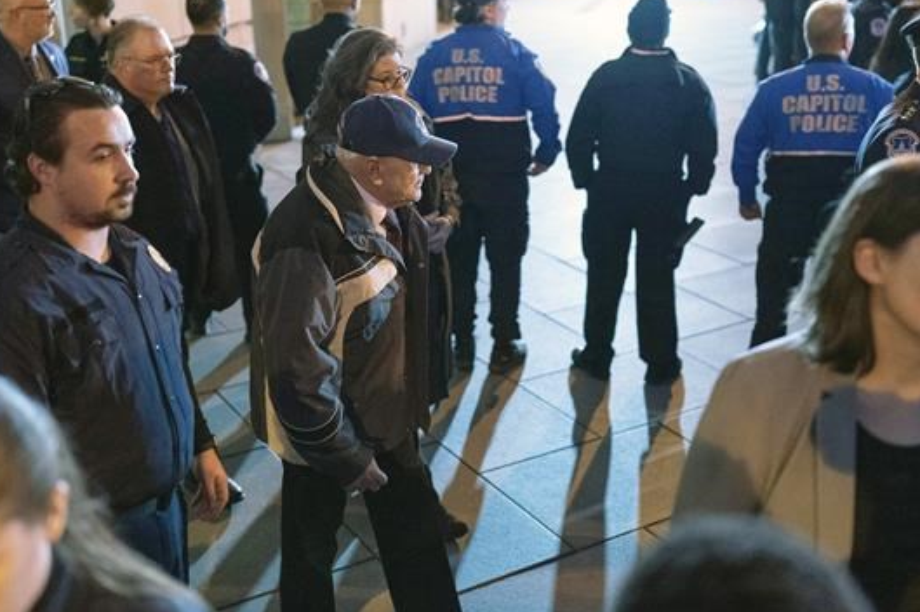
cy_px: 298
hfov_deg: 45.5
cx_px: 457
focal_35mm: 43
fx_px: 1098
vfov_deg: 31.1
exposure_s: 1/320
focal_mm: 35
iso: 8000
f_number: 1.8
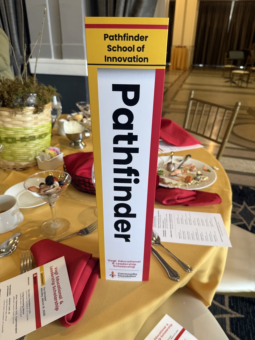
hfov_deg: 56.8
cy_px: 170
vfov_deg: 71.6
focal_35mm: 24
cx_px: 128
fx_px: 236
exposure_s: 1/60
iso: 250
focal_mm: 6.76
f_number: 1.78
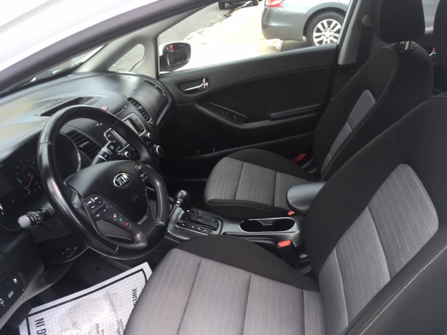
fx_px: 374
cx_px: 224
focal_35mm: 29
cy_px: 168
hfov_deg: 61.7
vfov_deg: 48.2
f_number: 2.2
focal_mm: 4.15
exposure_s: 1/120
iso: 25
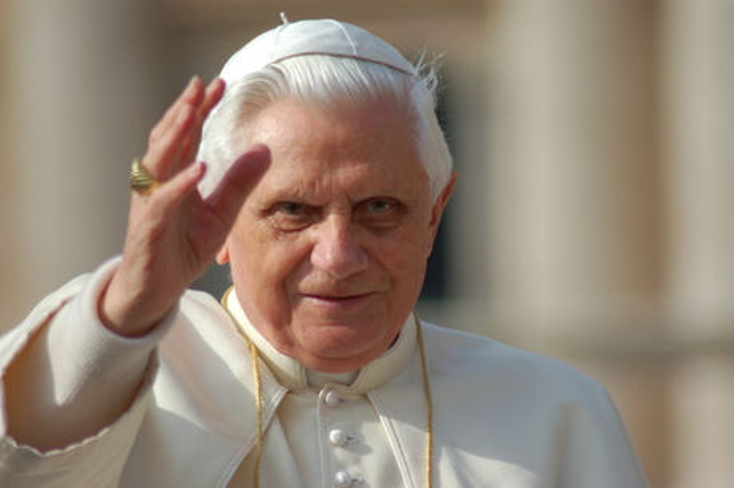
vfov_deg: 3.1
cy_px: 244
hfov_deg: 4.6
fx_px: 9168
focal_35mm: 450
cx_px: 367
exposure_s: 1/2000
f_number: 5.6
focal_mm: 300
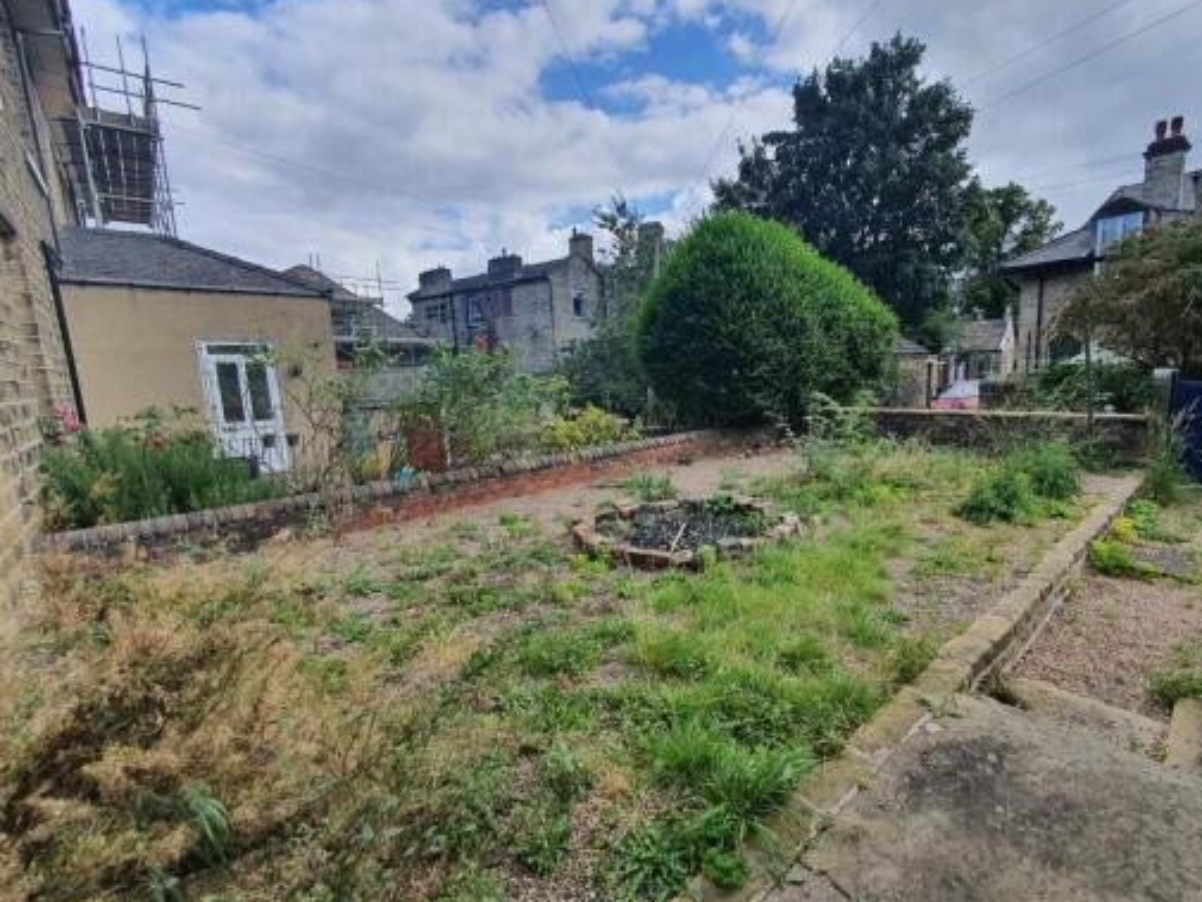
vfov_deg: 81.8
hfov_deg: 97.7
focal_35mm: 15
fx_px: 521
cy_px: 456
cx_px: 675
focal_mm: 1.8
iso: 50
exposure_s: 1/558
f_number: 2.2
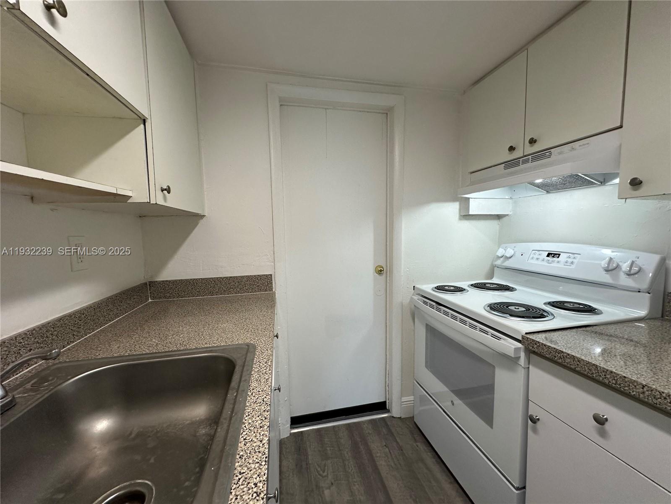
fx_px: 271
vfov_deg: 85.7
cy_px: 252
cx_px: 336
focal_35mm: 14
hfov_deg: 102.1
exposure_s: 1/120
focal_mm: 2.22
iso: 160
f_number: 2.2
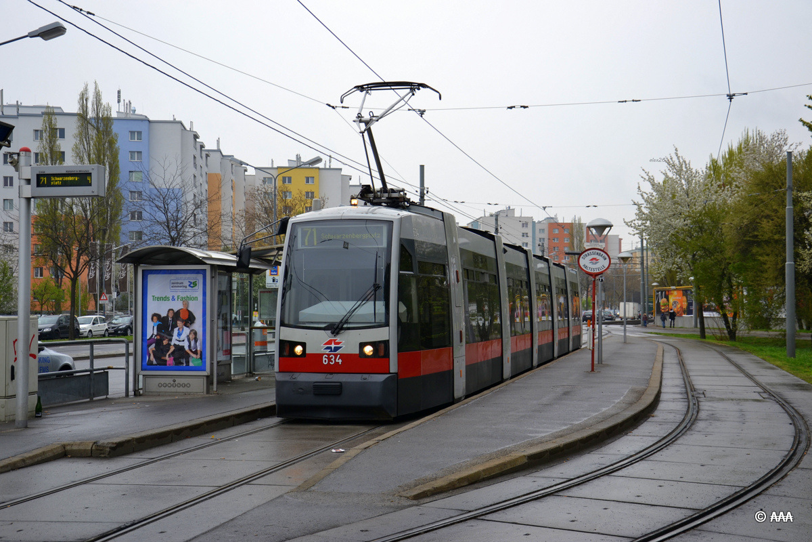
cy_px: 271
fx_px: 1150
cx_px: 406
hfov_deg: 38.9
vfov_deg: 26.5
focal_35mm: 51
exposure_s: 1/125
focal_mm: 34
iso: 100
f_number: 5.6
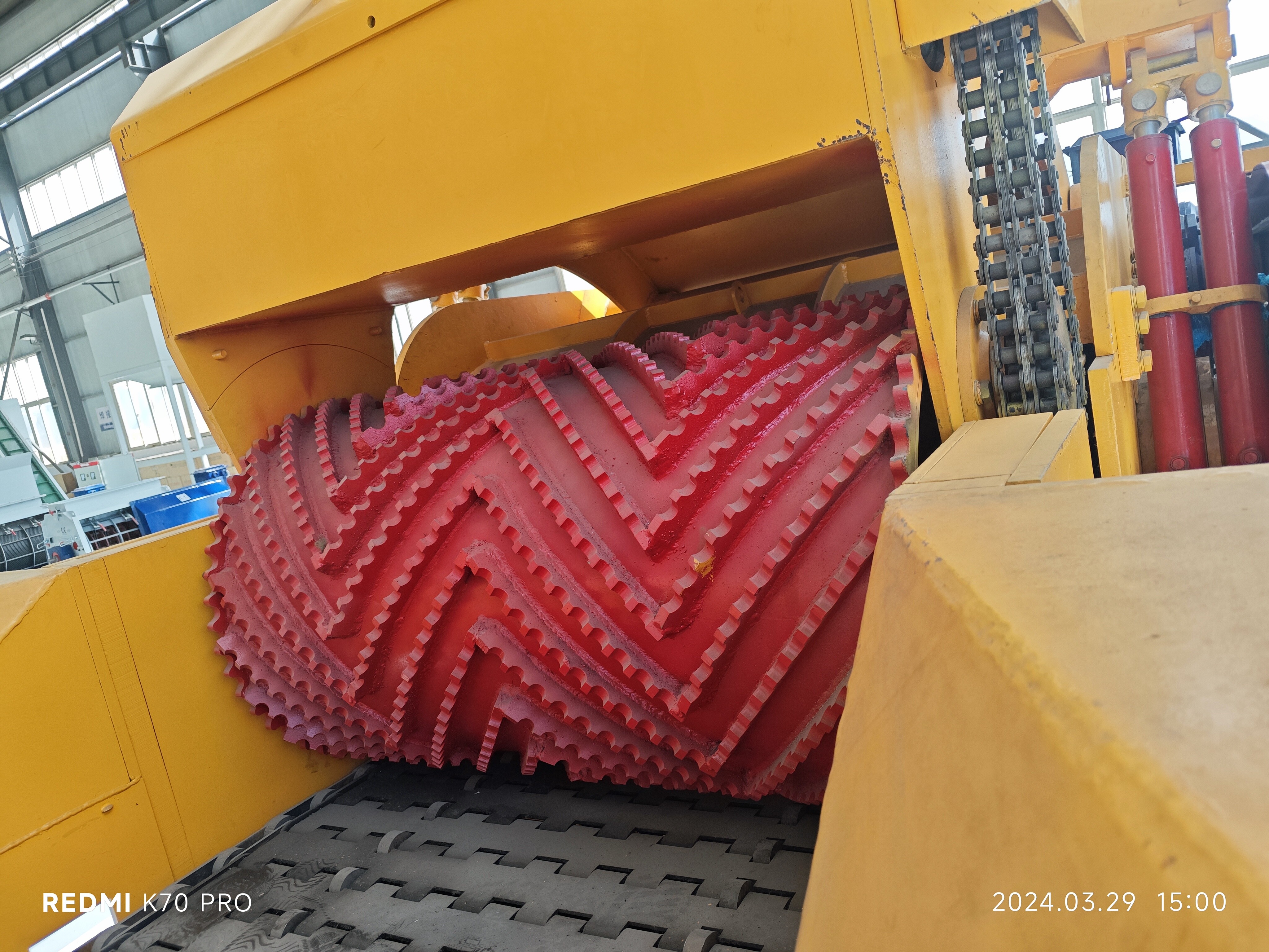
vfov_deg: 54.9
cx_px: 634
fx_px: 916
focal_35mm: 25
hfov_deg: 69.4
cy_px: 476
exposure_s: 1/238
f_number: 1.6
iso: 50
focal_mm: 5.84
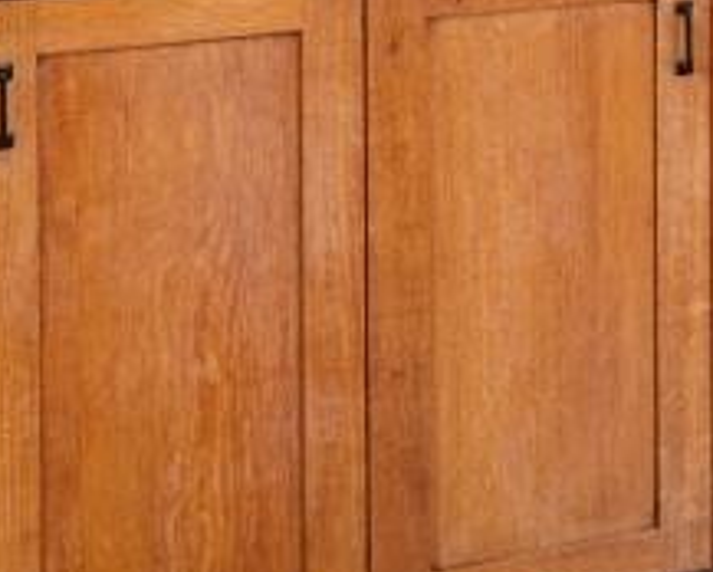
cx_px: 1988
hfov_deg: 10.9
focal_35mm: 133
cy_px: -444
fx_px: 2809
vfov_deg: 10.9
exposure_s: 3.2
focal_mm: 19
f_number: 8
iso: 80
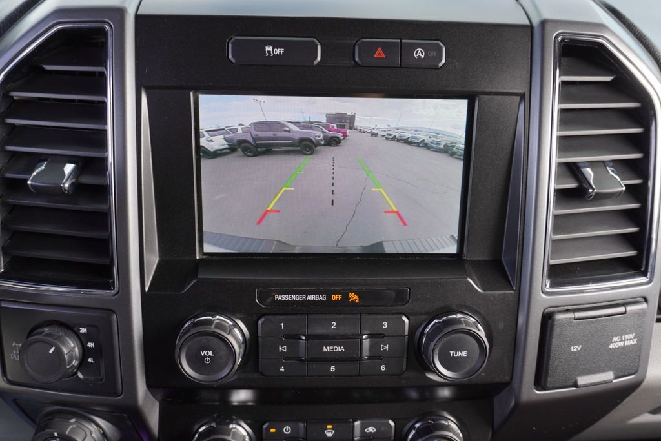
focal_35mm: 30
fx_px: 551
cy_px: 220
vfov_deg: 43.7
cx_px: 330
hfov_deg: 61.9
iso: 160
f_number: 4
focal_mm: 20
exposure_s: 1/60
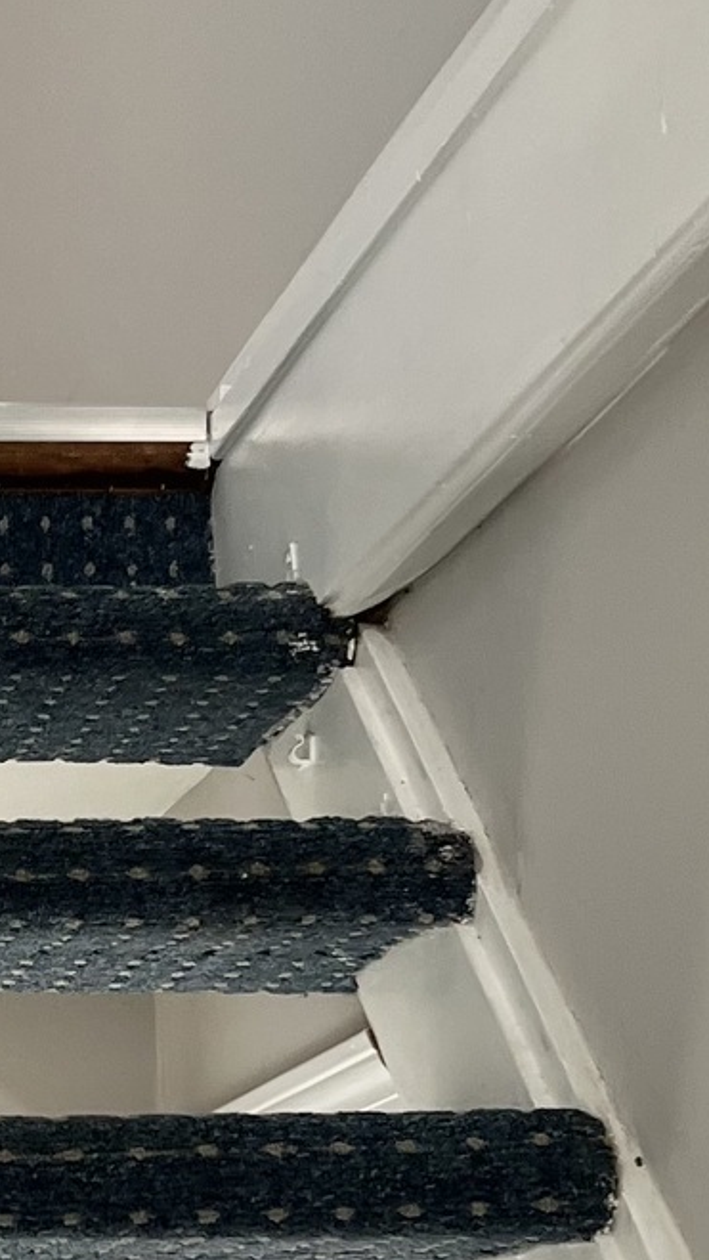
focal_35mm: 99
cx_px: -237
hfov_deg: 11.9
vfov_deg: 21.4
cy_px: 939
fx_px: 3307
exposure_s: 1/121
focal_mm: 5.7
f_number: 1.5
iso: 125
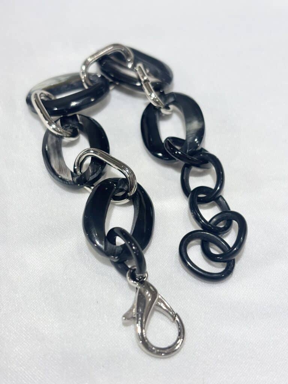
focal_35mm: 52
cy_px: 192
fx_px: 577
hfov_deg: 28.0
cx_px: 144
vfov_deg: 36.8
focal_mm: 5.96
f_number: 1.6
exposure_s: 1/220
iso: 32
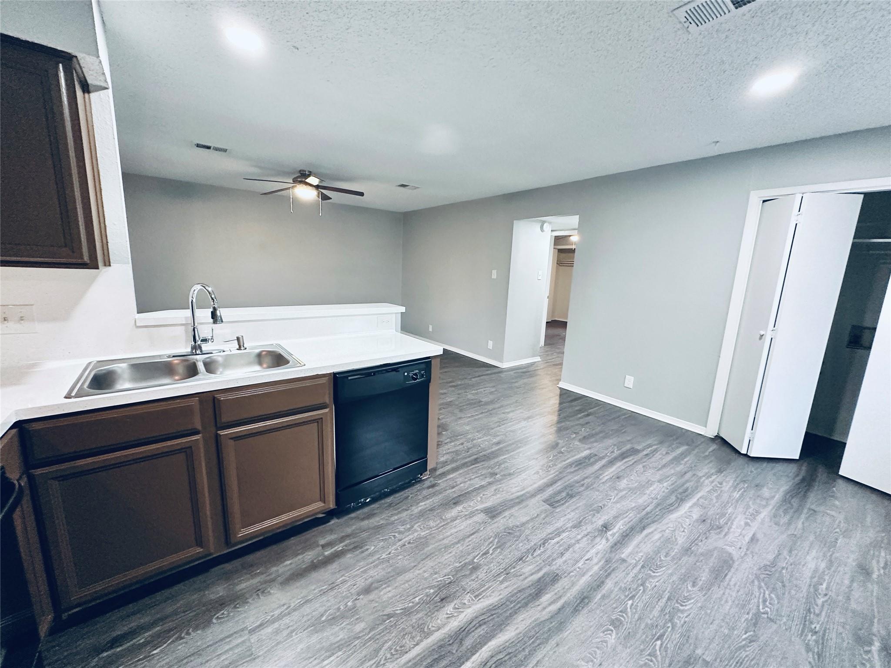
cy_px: 334
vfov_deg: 85.7
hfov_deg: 102.1
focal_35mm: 14
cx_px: 446
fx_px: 360
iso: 320
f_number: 2.2
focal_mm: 2.22
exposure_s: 1/60
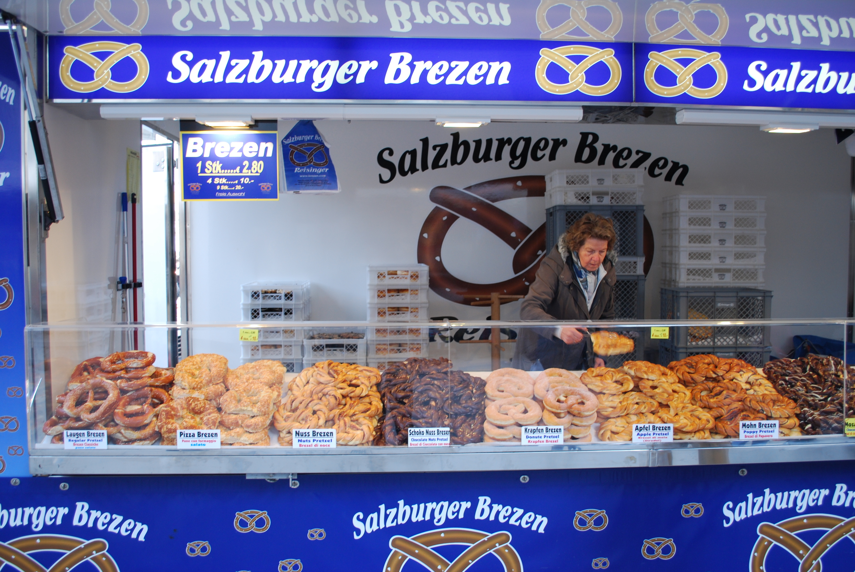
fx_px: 713
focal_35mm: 30
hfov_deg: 61.9
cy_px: 286
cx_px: 428
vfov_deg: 43.7
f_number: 4
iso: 200
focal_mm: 20
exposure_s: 1/60
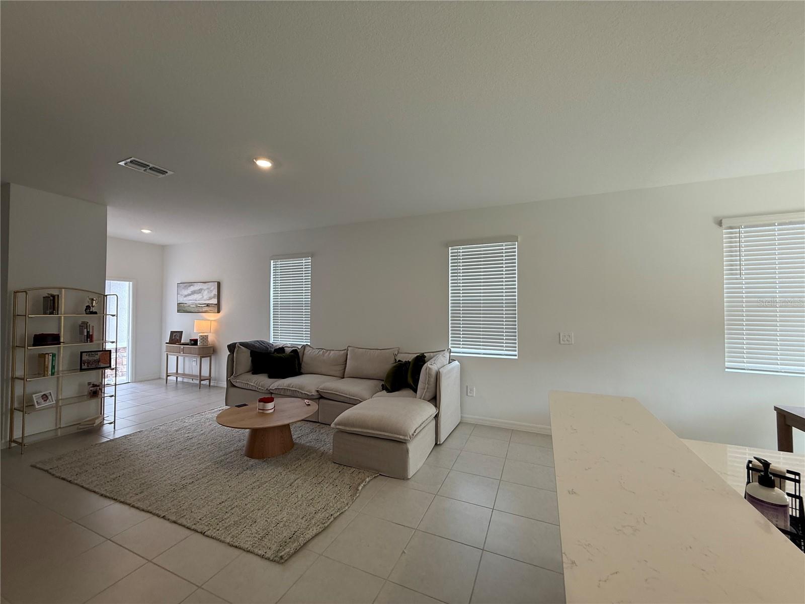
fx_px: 326
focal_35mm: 14
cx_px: 402
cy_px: 302
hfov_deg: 102.1
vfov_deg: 85.7
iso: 125
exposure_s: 1/120
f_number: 2.2
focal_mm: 2.22
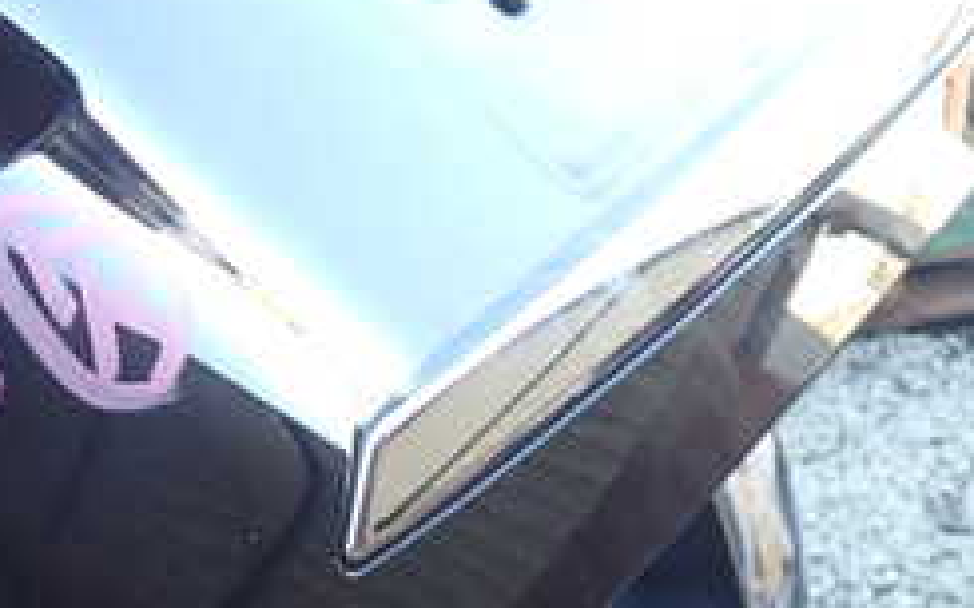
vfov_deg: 16.6
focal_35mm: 78
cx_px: 24
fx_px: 2070
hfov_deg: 25.3
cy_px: 135
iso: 125
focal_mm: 5.4
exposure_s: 1/60
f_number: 2.3
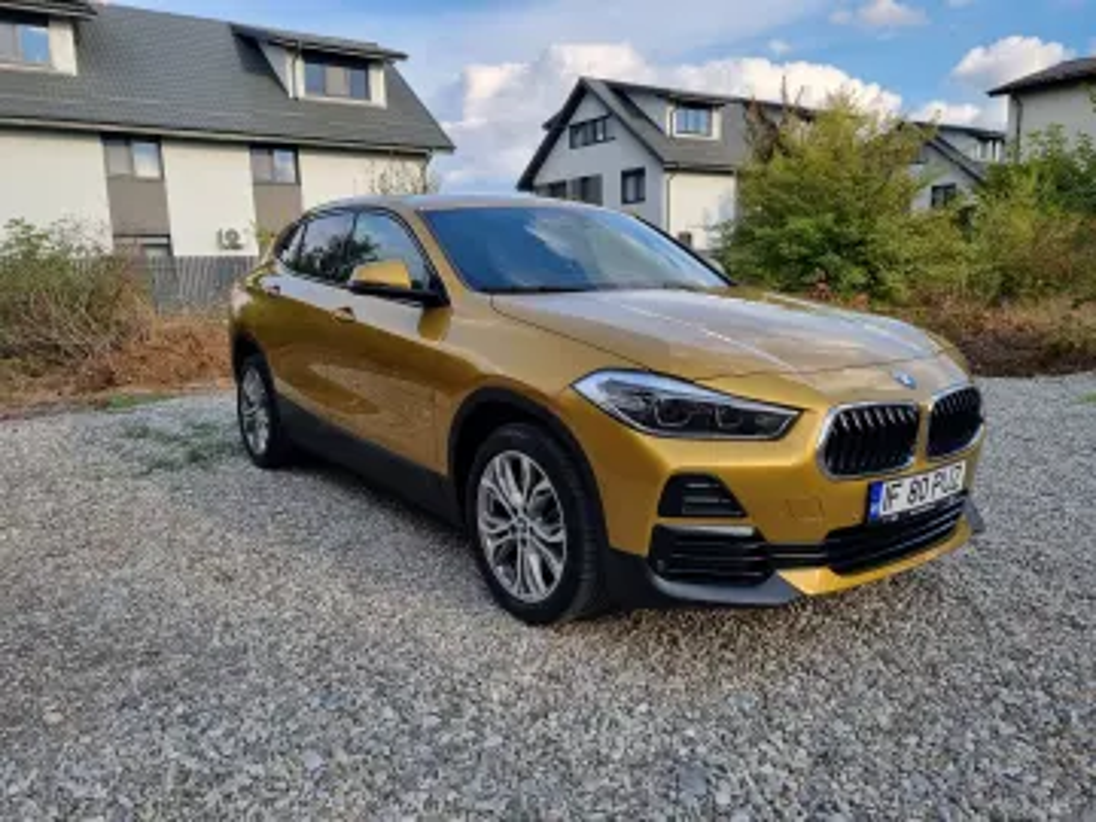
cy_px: 411
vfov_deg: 53.1
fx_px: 823
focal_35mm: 26
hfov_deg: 67.3
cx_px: 548
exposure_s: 1/1216
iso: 50
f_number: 1.8
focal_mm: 5.4
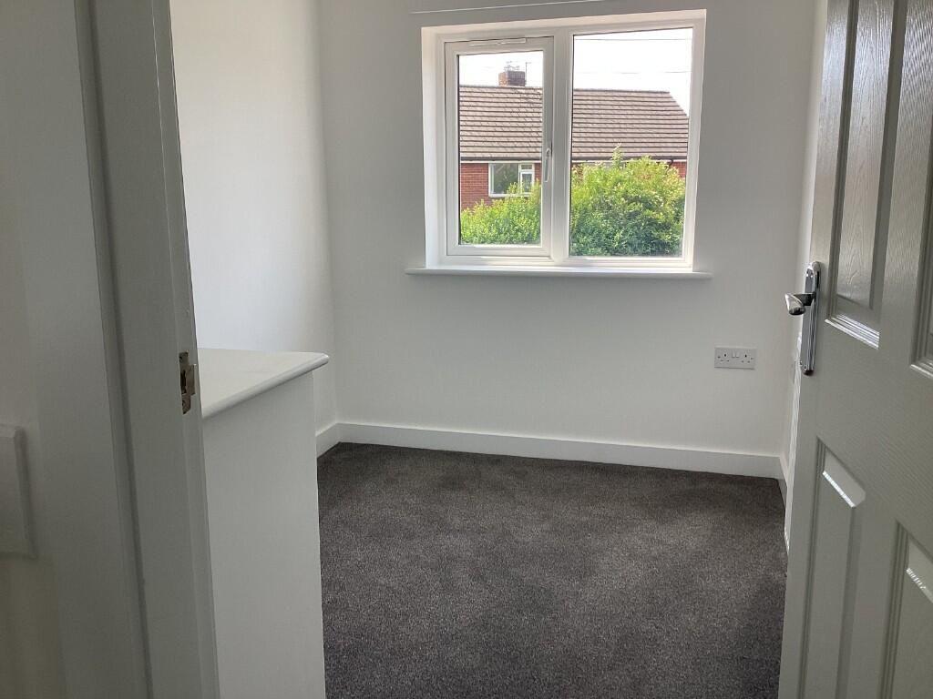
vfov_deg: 45.4
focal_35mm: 31
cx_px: 466
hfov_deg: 58.4
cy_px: 350
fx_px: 836
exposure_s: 1/100
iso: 40
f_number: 2.4
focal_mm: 3.3
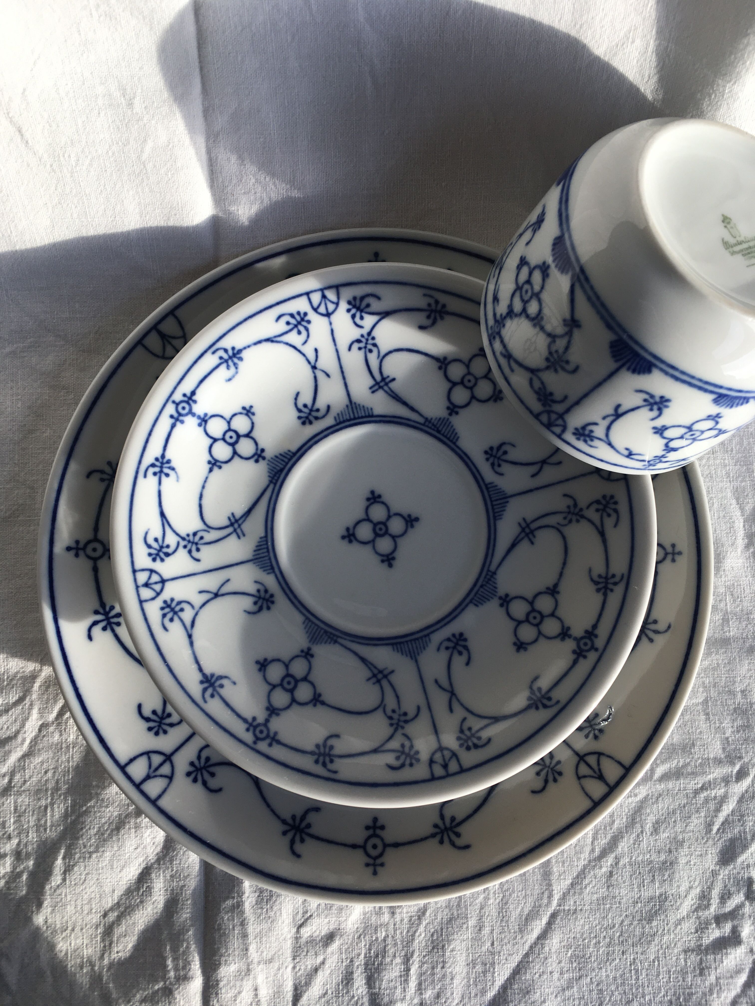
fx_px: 843
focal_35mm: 29
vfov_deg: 61.7
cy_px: 503
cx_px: 378
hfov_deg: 48.2
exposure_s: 1/292
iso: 25
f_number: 2.2
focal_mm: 4.15
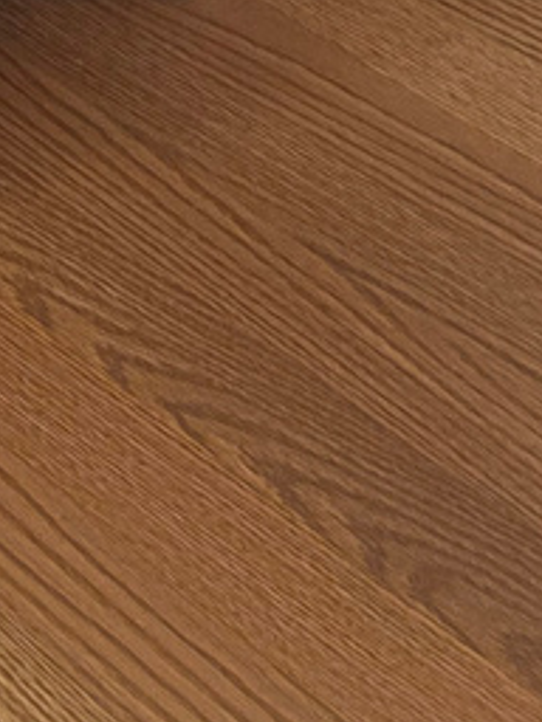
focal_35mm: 138
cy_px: -1334
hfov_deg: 10.2
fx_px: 2881
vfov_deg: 10.7
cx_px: -398
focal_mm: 6.3
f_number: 1.7
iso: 250
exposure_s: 1/120
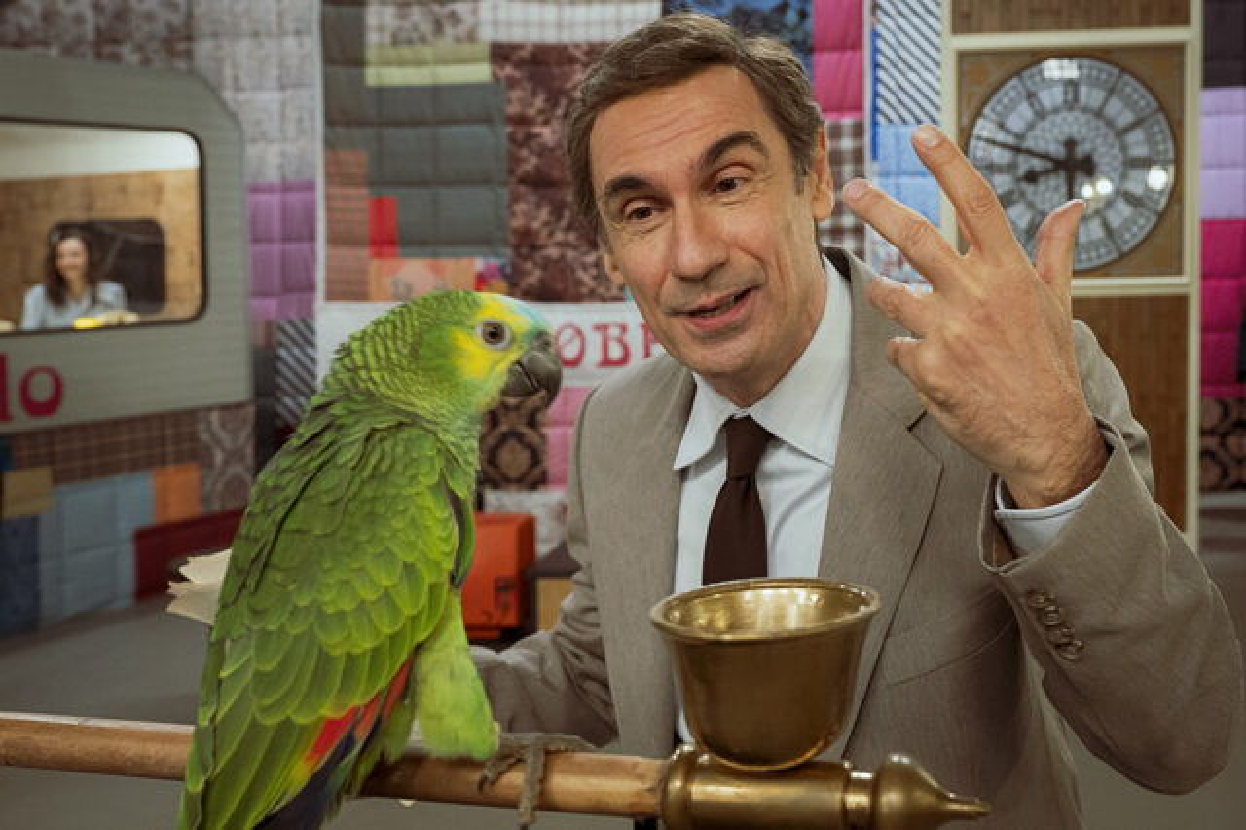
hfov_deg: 53.2
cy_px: 415
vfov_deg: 36.8
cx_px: 623
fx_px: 1245
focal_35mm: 36
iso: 4000
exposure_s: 1/125
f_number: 7.1
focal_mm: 36
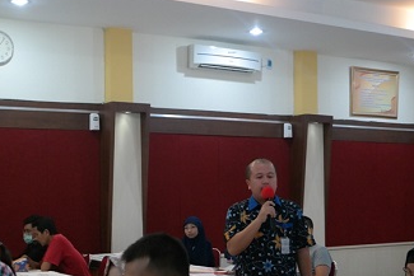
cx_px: 136
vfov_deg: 22.7
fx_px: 679
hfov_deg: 33.6
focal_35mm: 59
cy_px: 216
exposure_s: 1/40
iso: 1600
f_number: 4
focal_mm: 21
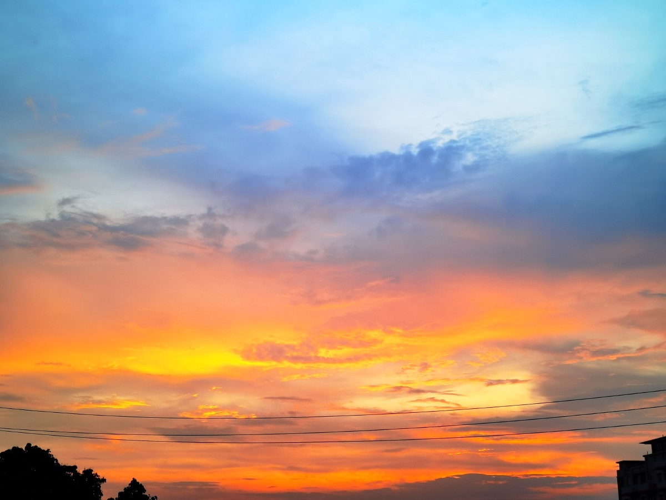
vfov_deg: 27.0
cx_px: 333
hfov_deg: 35.5
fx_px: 1039
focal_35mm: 54
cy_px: 250
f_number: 1.9
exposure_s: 1/120
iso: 50
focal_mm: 6.71
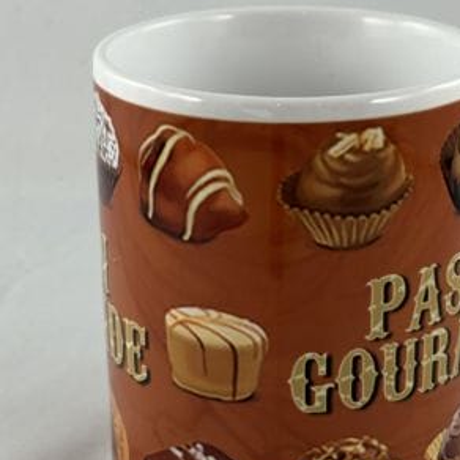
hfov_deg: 17.9
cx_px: 280
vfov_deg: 17.9
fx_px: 1458
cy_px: 272
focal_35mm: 97
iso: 64
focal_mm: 6.86
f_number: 1.78
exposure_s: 1/100
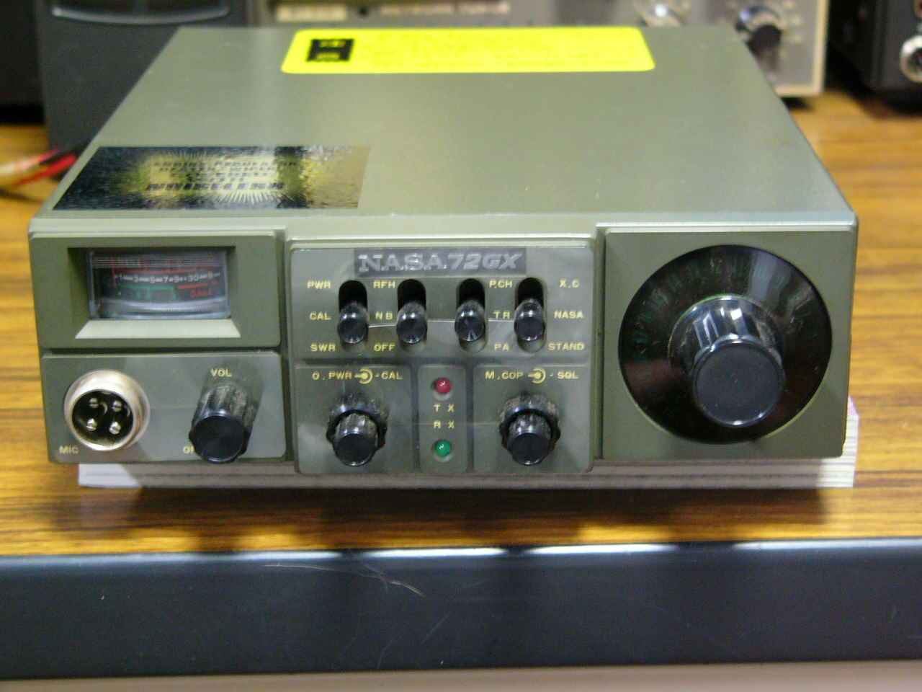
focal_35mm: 36
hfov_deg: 51.4
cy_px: 346
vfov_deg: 39.7
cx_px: 461
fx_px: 959
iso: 200
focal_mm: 6
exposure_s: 1/4
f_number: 2.8
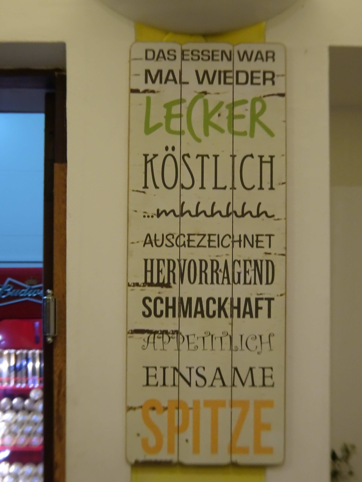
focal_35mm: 66
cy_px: 241
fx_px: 920
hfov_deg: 22.3
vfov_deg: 29.4
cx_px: 181
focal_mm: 11.32
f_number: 4.5
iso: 800
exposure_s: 1/30
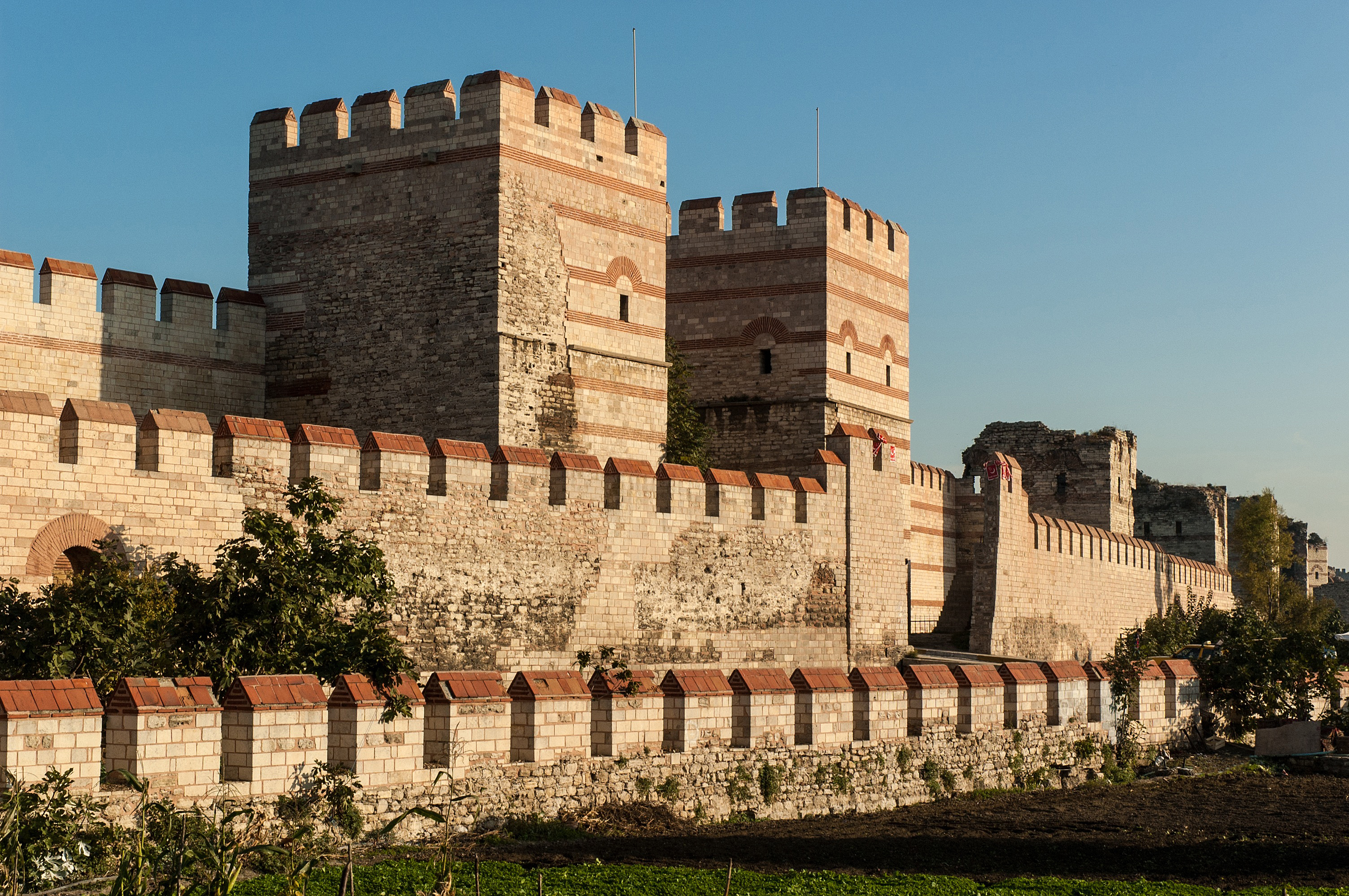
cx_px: 674
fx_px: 2246
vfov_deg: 22.6
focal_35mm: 60
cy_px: 448
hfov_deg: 33.4
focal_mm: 40
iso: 200
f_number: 13
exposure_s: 1/180
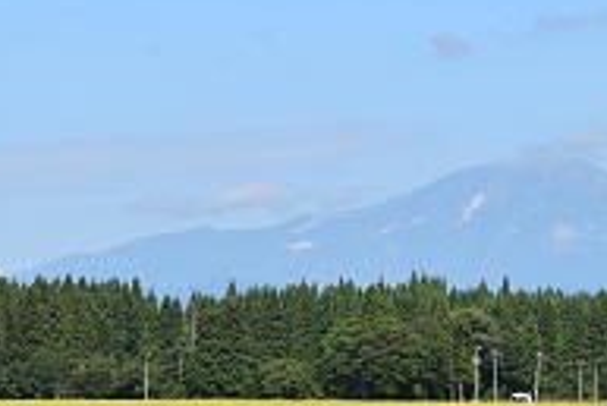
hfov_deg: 8.6
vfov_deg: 5.8
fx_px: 4016
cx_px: 491
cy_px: 352
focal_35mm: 238
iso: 200
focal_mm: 68
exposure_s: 1/400
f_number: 10
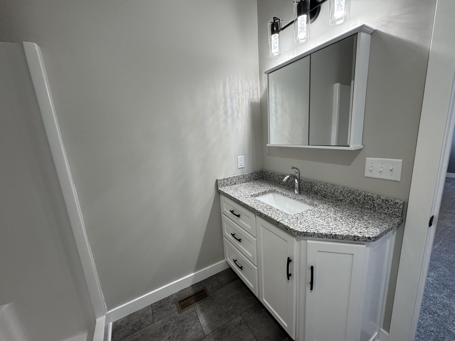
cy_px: 170
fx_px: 184
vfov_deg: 85.7
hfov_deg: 102.1
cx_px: 228
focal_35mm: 14
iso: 200
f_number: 2.2
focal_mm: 2.22
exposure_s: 1/120
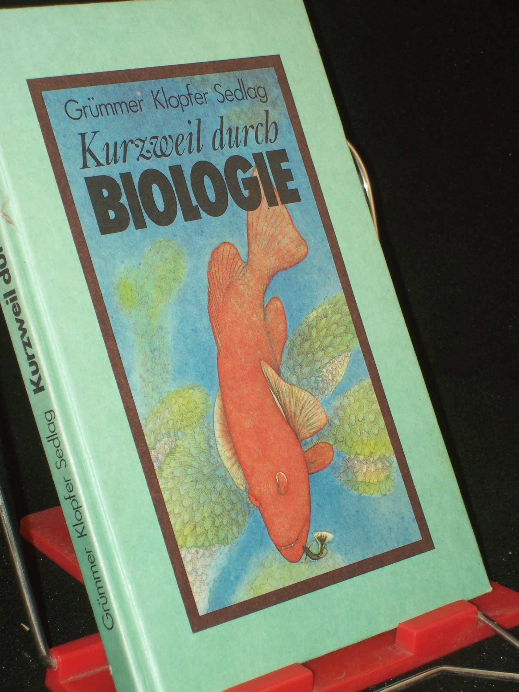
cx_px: 260
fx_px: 2039
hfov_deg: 14.5
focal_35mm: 102
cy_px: 346
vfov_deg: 19.3
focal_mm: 16.8
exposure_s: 1/100
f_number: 4.6
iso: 80
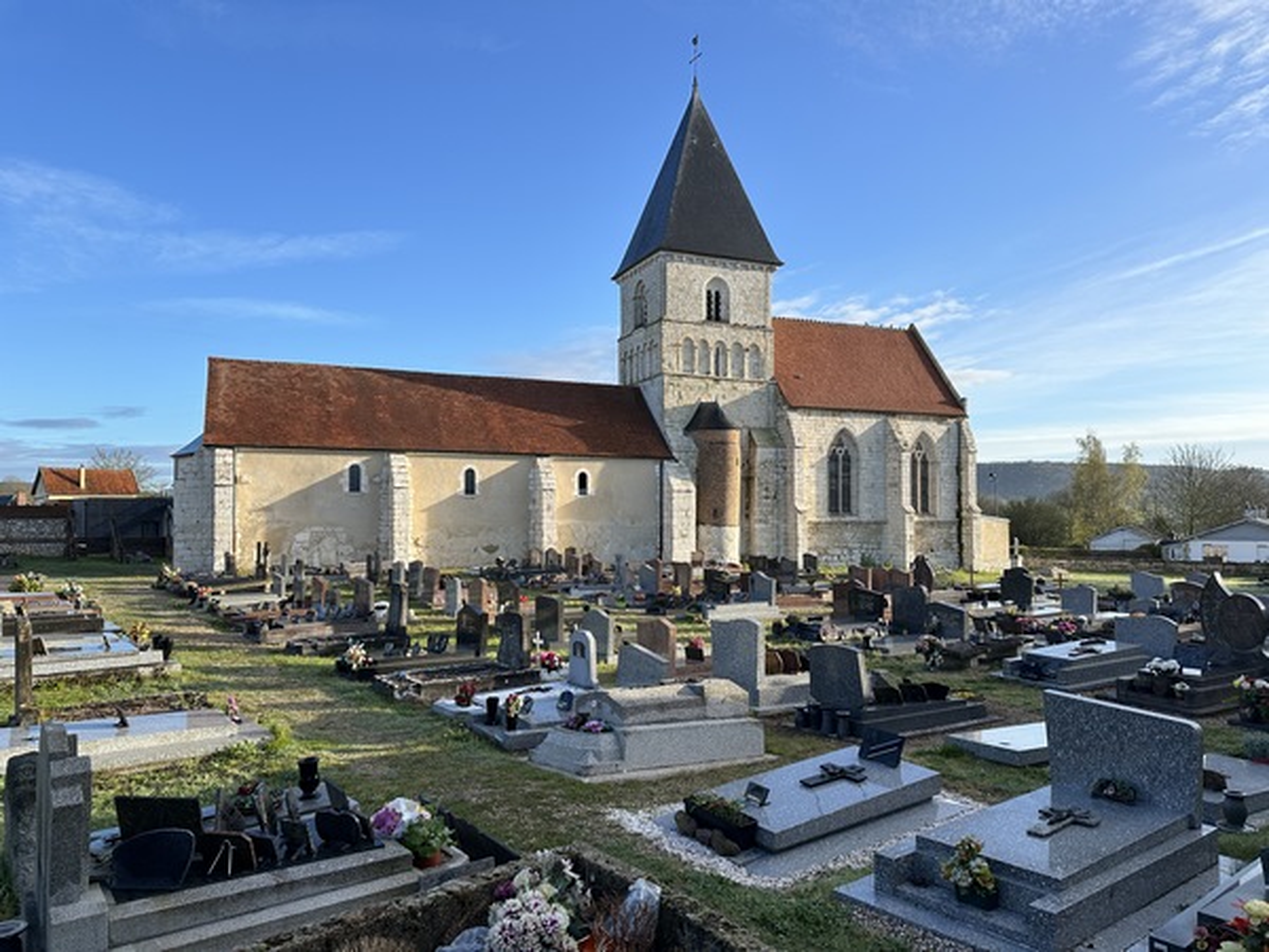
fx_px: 880
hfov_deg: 71.6
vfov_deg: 56.8
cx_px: 634
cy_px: 476
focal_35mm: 24
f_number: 1.78
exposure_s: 1/1949
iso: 80
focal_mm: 6.86
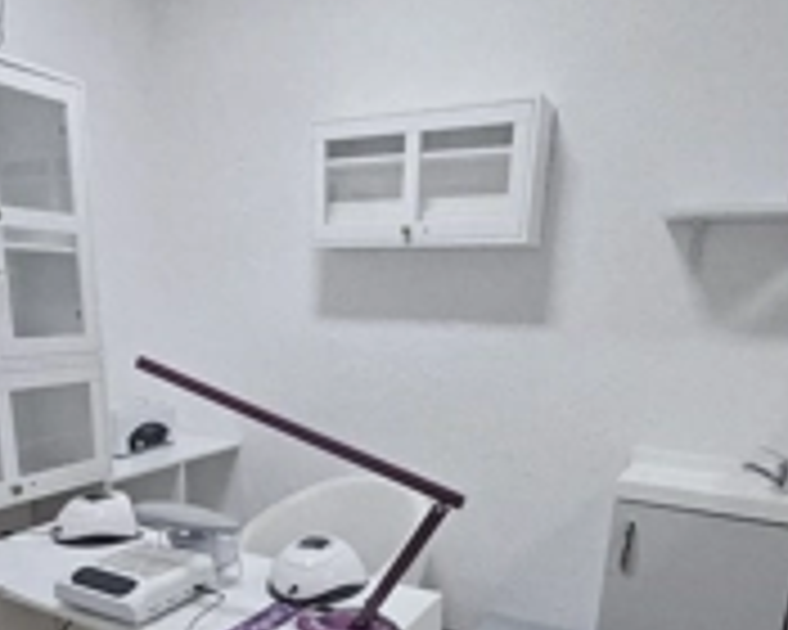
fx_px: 676
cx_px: 342
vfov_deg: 46.2
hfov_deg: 60.2
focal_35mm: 29
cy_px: 540
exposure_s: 1/50
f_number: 2.2
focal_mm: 1.74
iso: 160
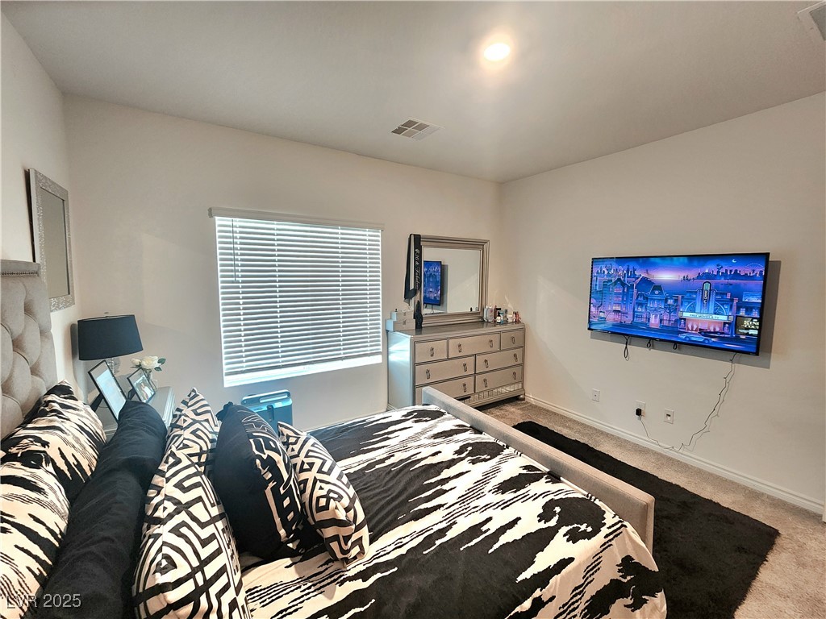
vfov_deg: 89.9
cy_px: 310
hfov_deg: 106.2
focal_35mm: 13
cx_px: 413
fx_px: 310
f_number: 2.2
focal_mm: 2.2
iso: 400
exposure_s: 1/30
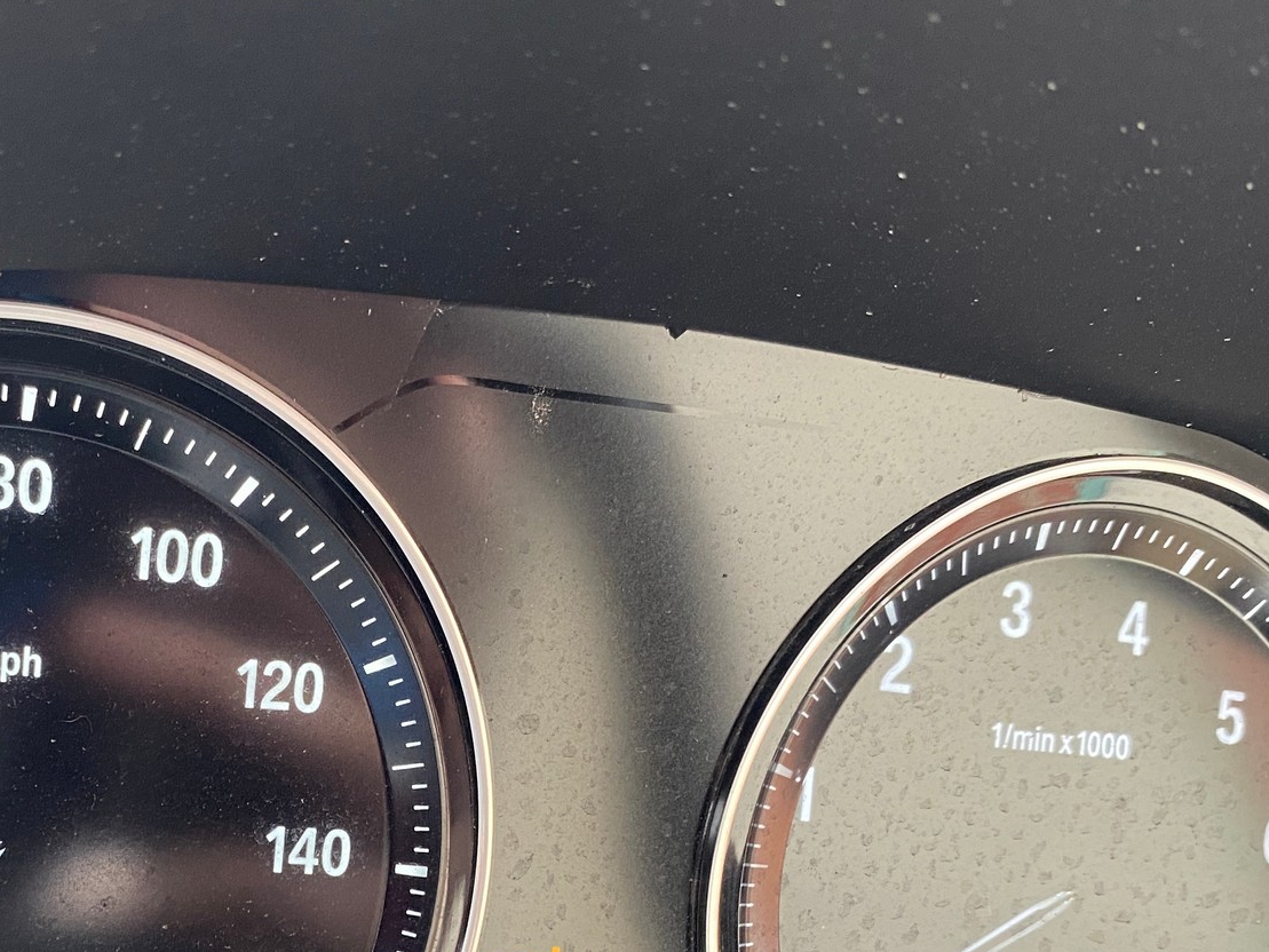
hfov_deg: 38.7
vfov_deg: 29.3
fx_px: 1760
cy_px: 818
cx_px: 323
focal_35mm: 48
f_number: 1.8
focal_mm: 4.25
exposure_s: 1/59
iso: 250
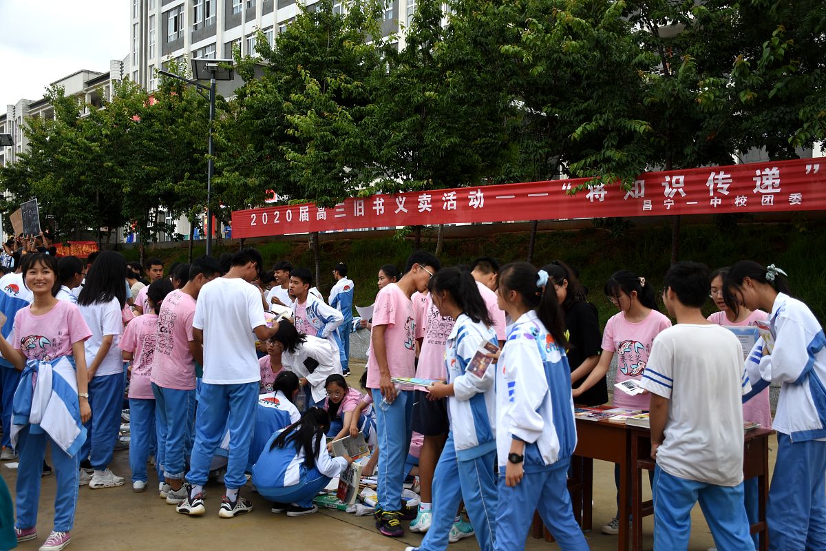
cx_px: 413
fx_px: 792
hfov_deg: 55.1
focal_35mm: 34
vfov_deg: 38.4
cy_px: 276
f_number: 3.8
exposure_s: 1/250
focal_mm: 23
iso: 100
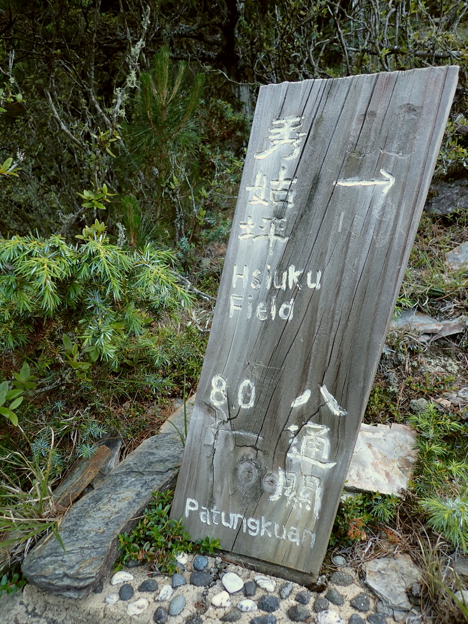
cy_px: 312
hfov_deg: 54.9
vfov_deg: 69.4
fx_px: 451
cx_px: 234
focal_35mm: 25
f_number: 2
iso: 125
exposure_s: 1/60
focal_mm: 4.5
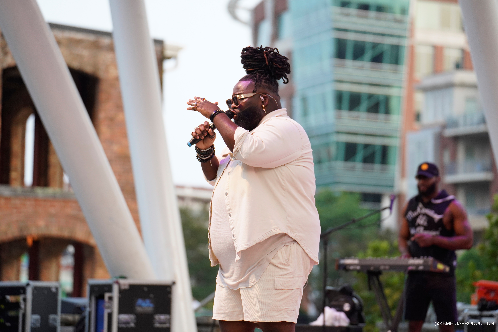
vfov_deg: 11.9
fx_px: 1591
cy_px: 166
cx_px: 249
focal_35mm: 115
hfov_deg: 17.8
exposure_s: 1/800
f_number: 2.8
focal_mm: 115
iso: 2000
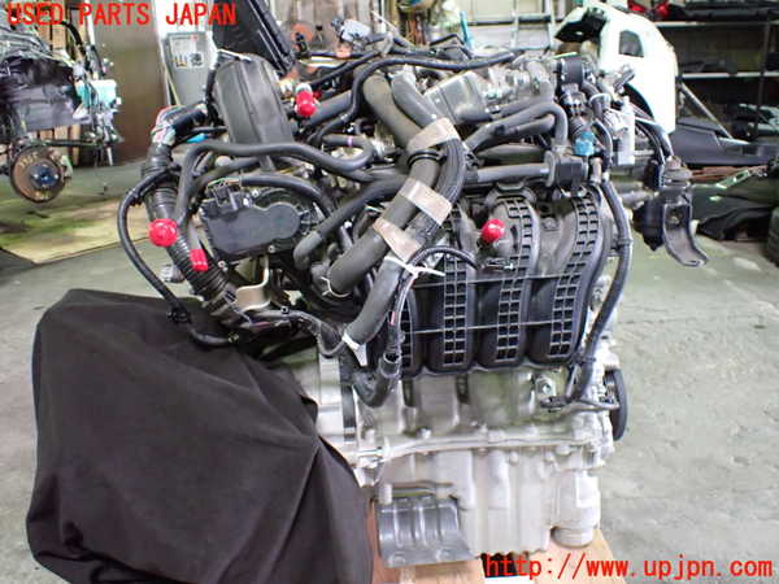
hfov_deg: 60.0
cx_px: 390
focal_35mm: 30
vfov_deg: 46.8
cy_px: 292
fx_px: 675
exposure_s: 1/40
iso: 800
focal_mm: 5.4
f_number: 2.3
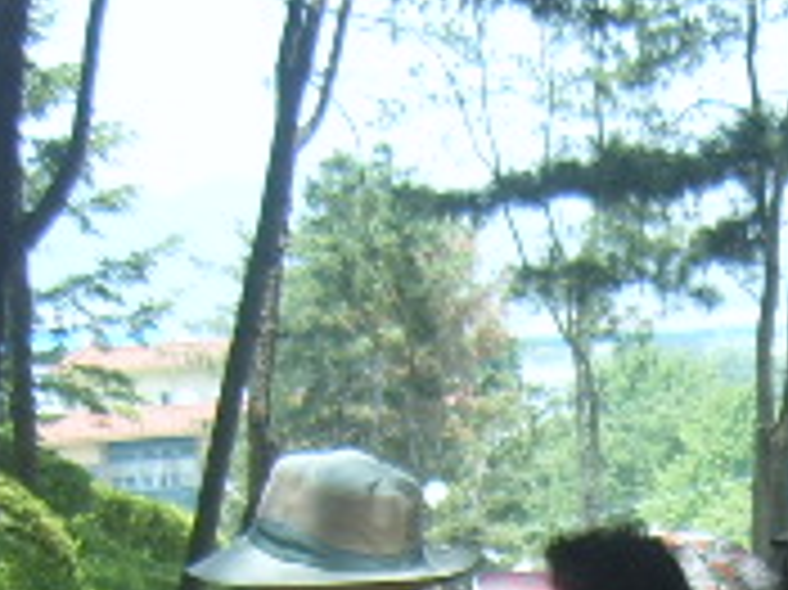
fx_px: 2912
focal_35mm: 128
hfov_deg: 15.0
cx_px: 905
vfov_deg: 10.9
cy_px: 1036
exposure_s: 1/250
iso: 50
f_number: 2.8
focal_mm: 5.8
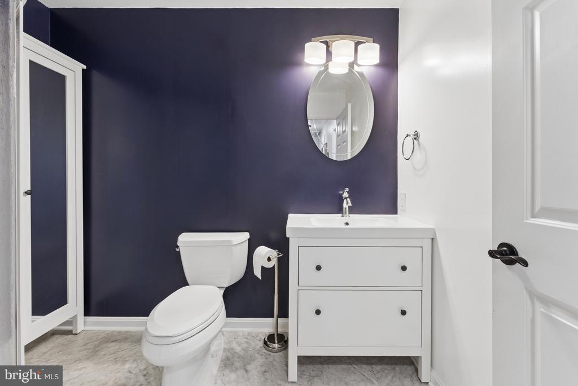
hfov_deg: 104.2
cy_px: 193
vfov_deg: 81.3
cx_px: 289
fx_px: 225
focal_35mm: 14
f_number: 7.1
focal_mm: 14
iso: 1000
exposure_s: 1/40
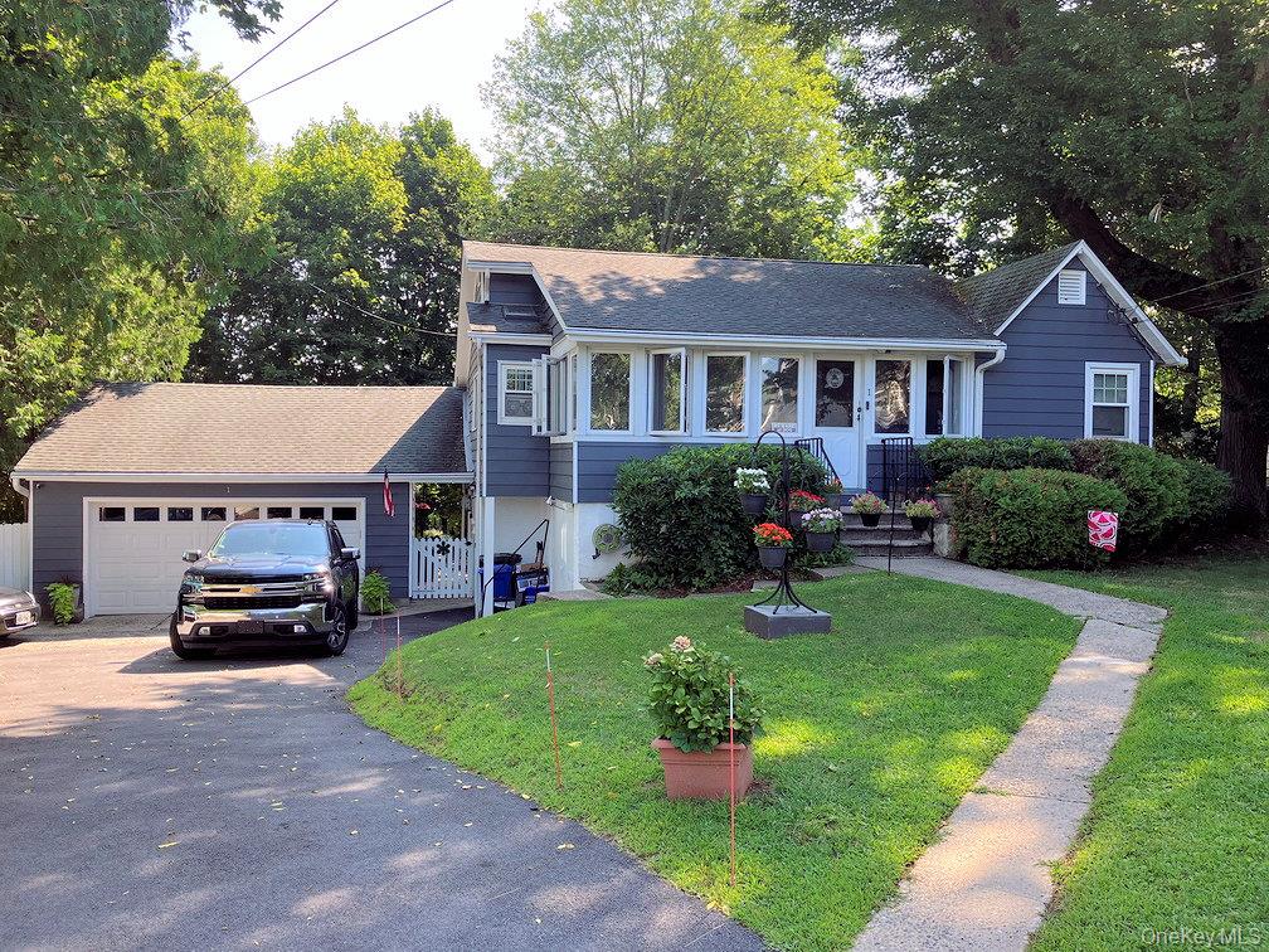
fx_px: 1026
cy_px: 476
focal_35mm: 28
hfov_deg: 63.4
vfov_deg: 49.7
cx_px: 634
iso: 32
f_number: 1.8
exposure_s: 1/193
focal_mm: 3.99
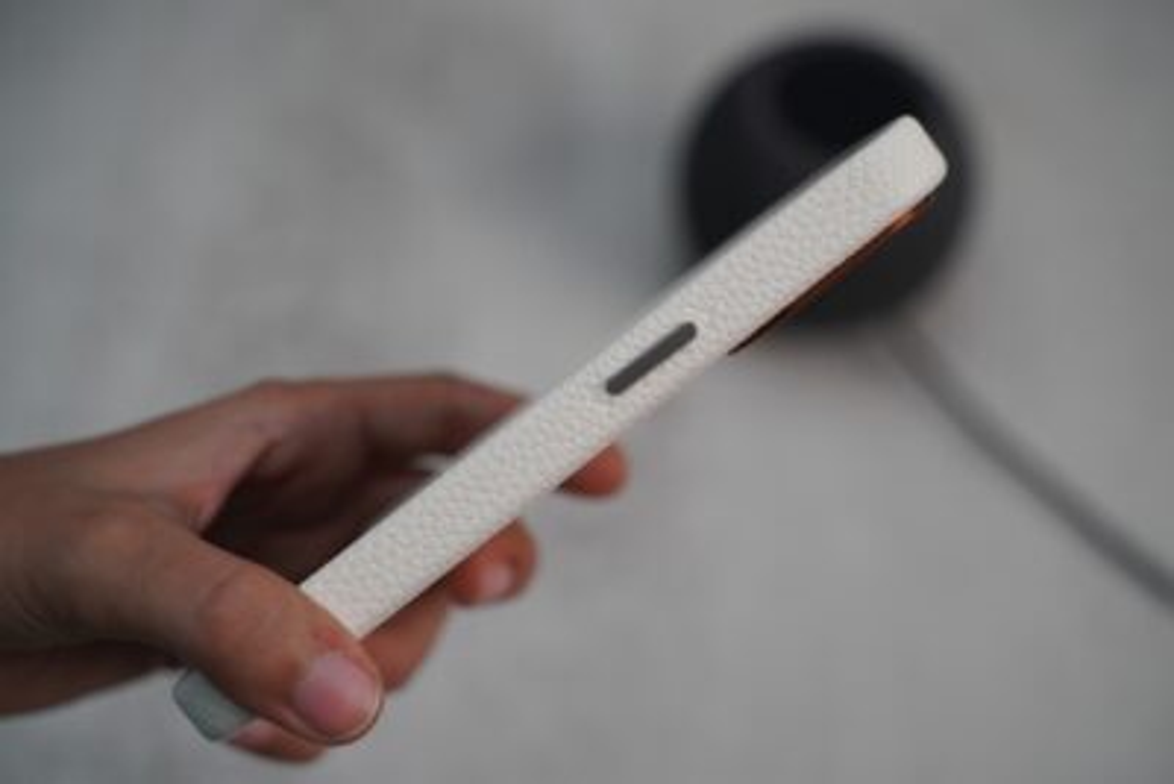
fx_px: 1696
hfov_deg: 38.2
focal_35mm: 52
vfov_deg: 26.0
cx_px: 587
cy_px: 392
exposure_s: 1/160
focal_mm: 52
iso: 1000
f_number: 4
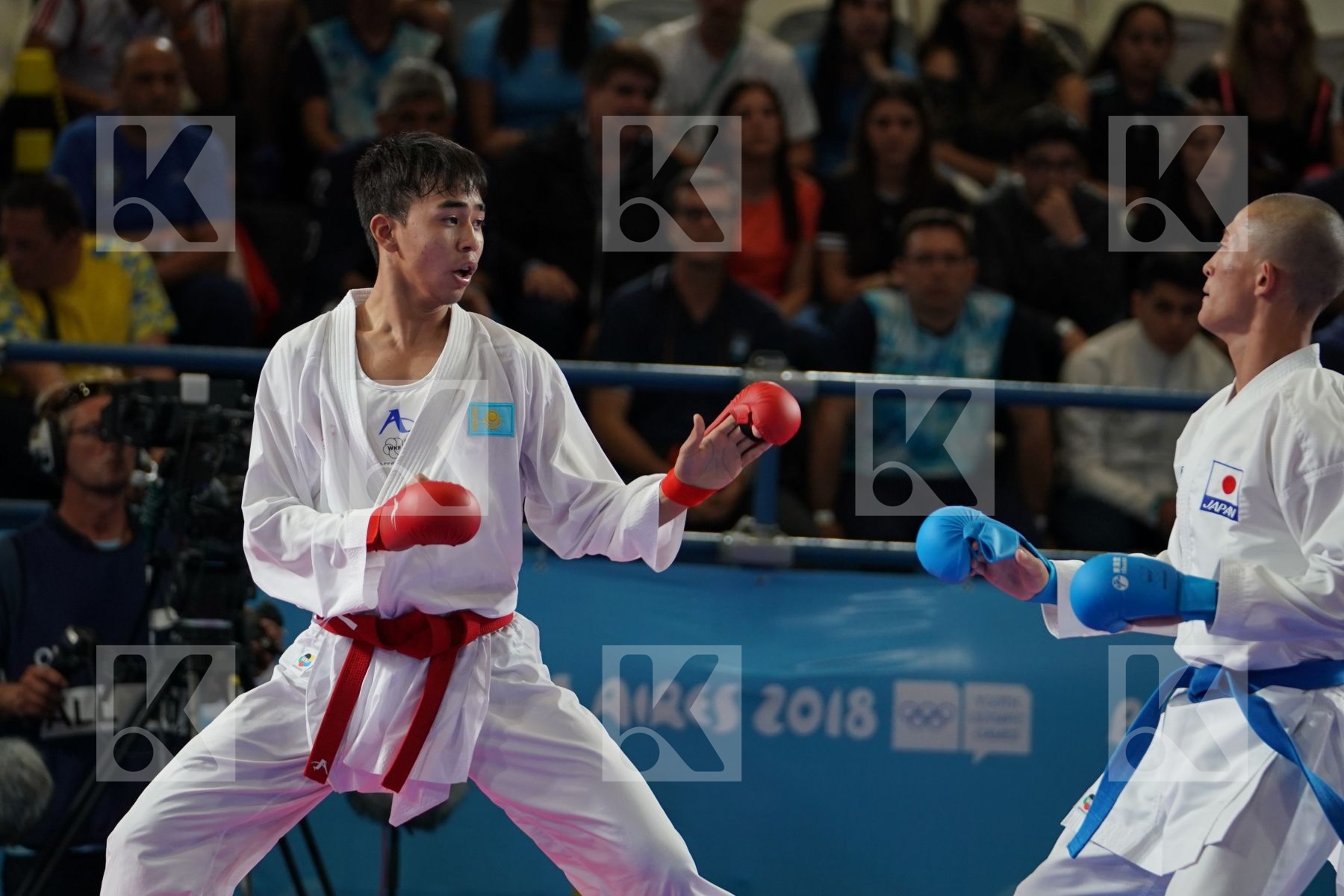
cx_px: 672
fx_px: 9071
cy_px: 448
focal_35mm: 243
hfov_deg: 8.5
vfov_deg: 5.7
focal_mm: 162
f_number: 2.8
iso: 800
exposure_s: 1/1000
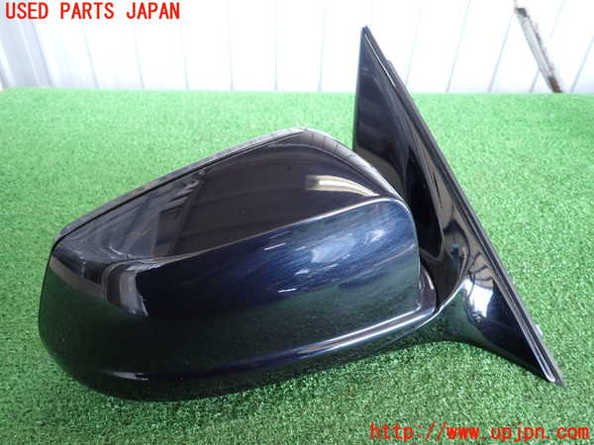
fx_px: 429
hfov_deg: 69.4
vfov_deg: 54.9
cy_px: 222
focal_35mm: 25
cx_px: 297
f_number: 2
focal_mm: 4.5
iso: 200
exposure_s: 1/40
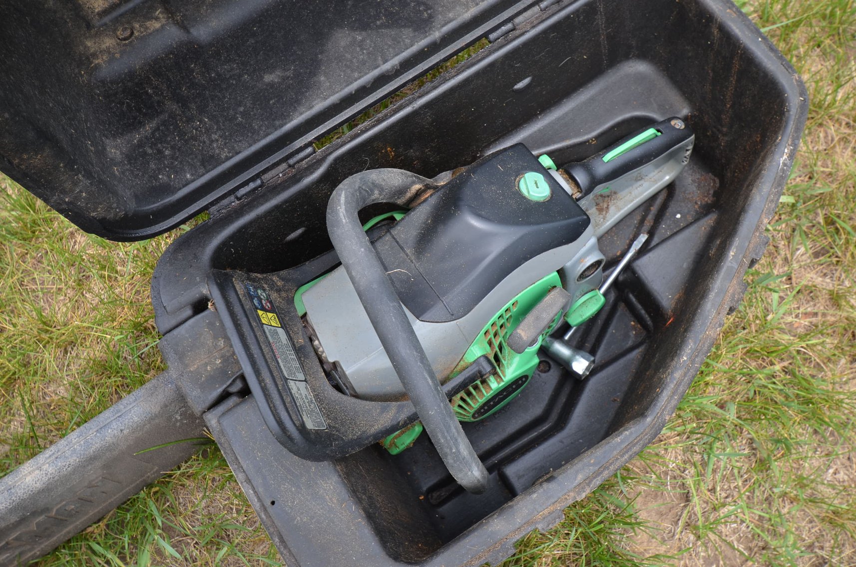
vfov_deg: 36.7
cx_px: 428
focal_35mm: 36
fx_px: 854
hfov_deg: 53.2
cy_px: 284
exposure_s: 1/160
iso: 200
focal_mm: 24
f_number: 6.3
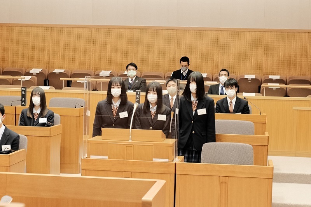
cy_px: 104
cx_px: 156
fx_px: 457
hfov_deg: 37.5
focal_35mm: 53
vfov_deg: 25.5
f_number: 4
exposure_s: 1/100
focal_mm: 35
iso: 2500
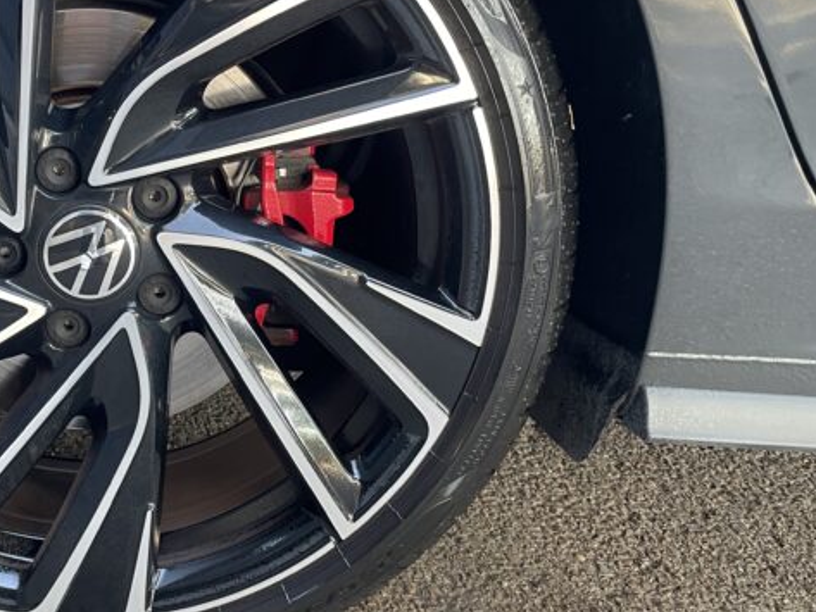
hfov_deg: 40.7
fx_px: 1037
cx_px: 133
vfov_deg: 32.8
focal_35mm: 44
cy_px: 250
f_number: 1.6
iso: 160
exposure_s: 1/50
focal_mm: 4.2
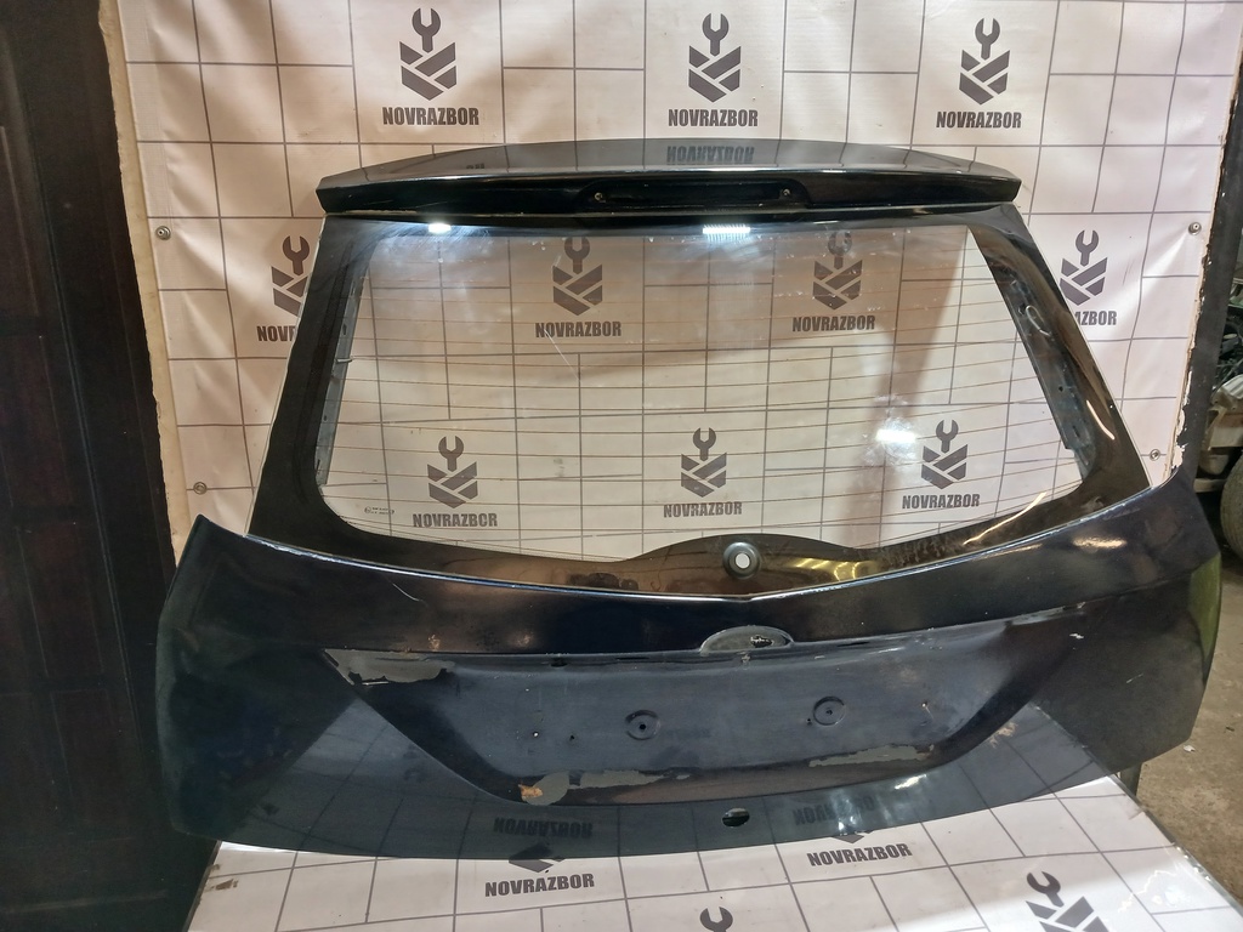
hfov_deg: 65.3
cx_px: 622
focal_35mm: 27
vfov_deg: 51.4
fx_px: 970
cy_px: 466
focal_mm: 4
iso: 125
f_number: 1.8
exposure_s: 1/50
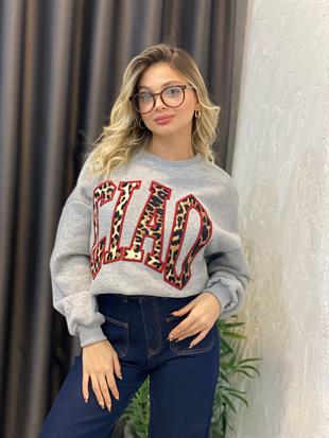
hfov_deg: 28.0
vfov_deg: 36.8
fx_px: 659
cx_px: 164
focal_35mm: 52
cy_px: 219
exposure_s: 1/100
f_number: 2
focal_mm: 6
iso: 160
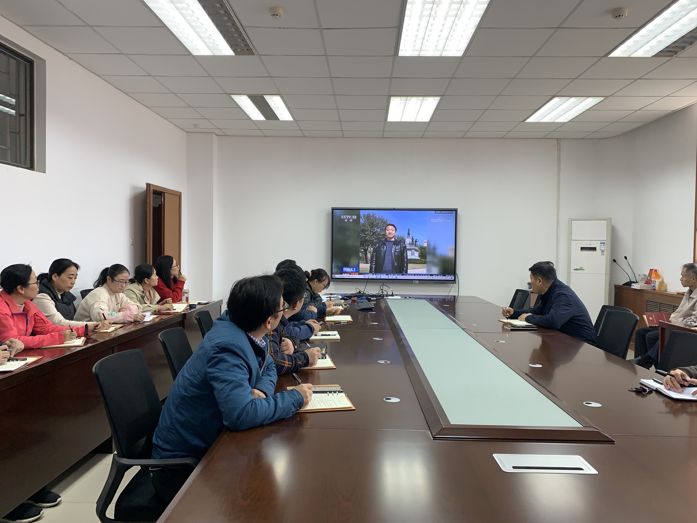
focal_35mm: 26
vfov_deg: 53.1
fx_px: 524
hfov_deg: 67.3
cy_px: 262
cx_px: 348
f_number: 1.8
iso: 50
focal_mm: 4.25
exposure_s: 1/50
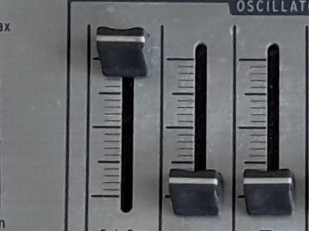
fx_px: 1713
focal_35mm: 192
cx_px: 424
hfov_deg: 10.1
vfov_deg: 7.4
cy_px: 461
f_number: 1.9
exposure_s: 1/50
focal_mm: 2.91
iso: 50
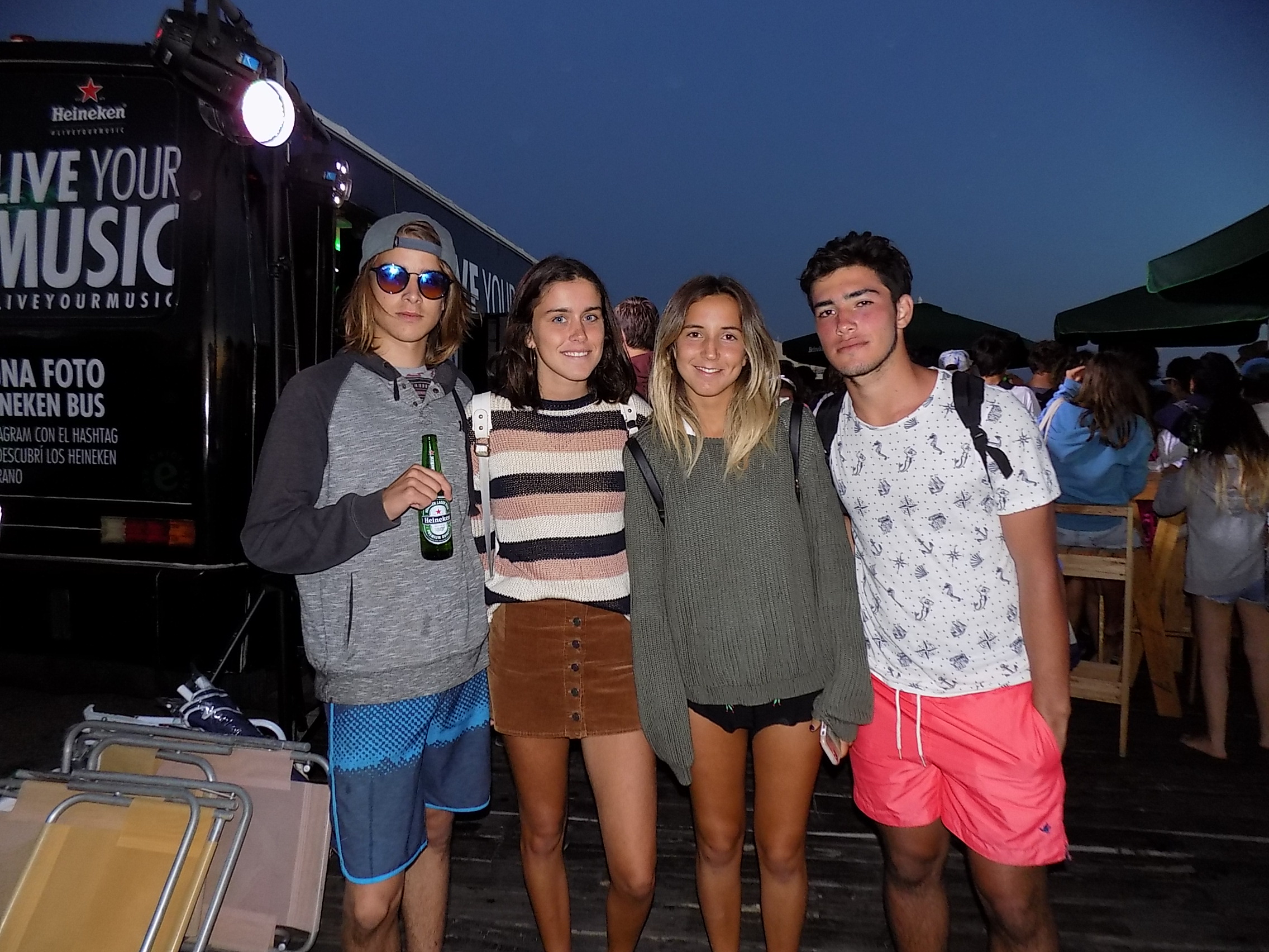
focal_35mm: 23
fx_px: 843
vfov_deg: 58.9
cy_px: 476
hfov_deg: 73.9
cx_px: 634
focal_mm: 4
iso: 200
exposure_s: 1/30
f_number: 3.1
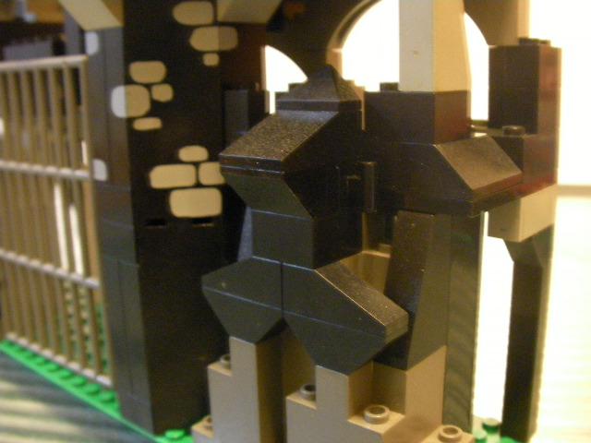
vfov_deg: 37.7
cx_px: 296
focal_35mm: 38
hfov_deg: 49.0
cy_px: 222
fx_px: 649
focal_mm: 6.3
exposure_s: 1/2
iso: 400
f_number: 3.5
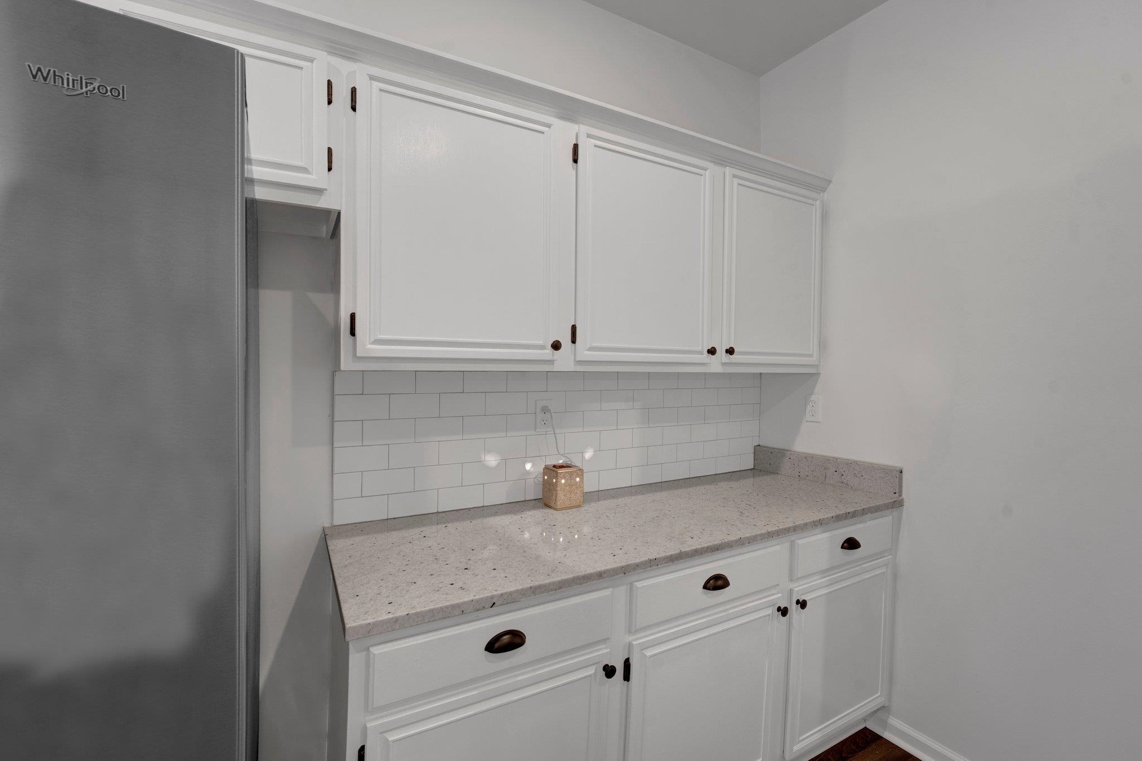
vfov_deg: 75.8
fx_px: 488
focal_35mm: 15
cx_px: 571
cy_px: 380
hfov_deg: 98.9
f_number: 8
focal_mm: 15.4
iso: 400
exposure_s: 1/6
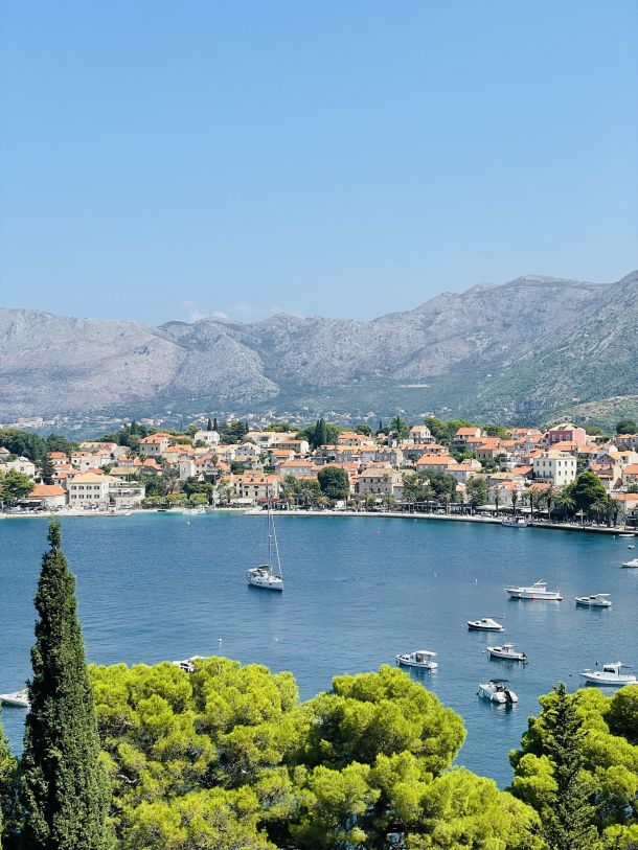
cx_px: 319
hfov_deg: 28.0
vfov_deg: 36.8
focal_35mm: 52
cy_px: 425
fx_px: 1278
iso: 25
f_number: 2
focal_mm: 6
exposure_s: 1/1653
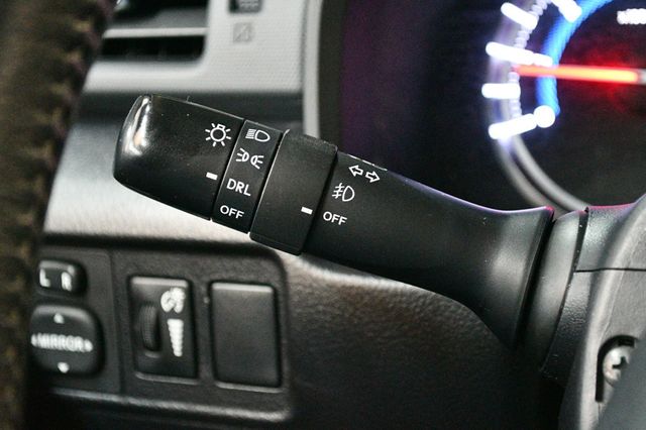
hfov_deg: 29.3
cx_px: 323
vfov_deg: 19.7
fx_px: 1237
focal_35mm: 69
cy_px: 215
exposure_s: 1/50
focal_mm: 46
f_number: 5.3
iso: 12800
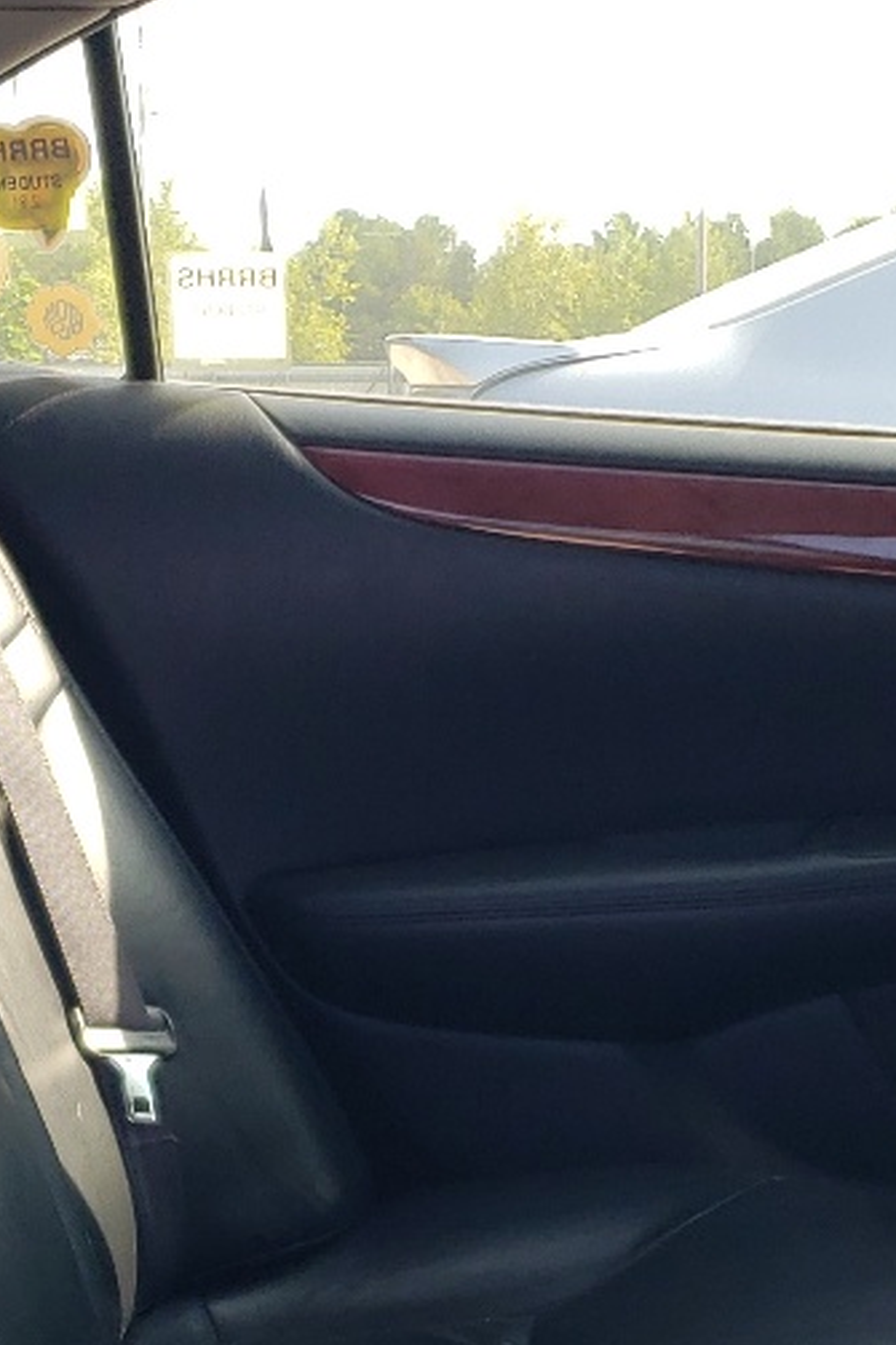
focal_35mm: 86
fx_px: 3213
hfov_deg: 15.9
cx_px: 369
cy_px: 1131
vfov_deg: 23.2
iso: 50
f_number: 1.5
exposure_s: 1/435
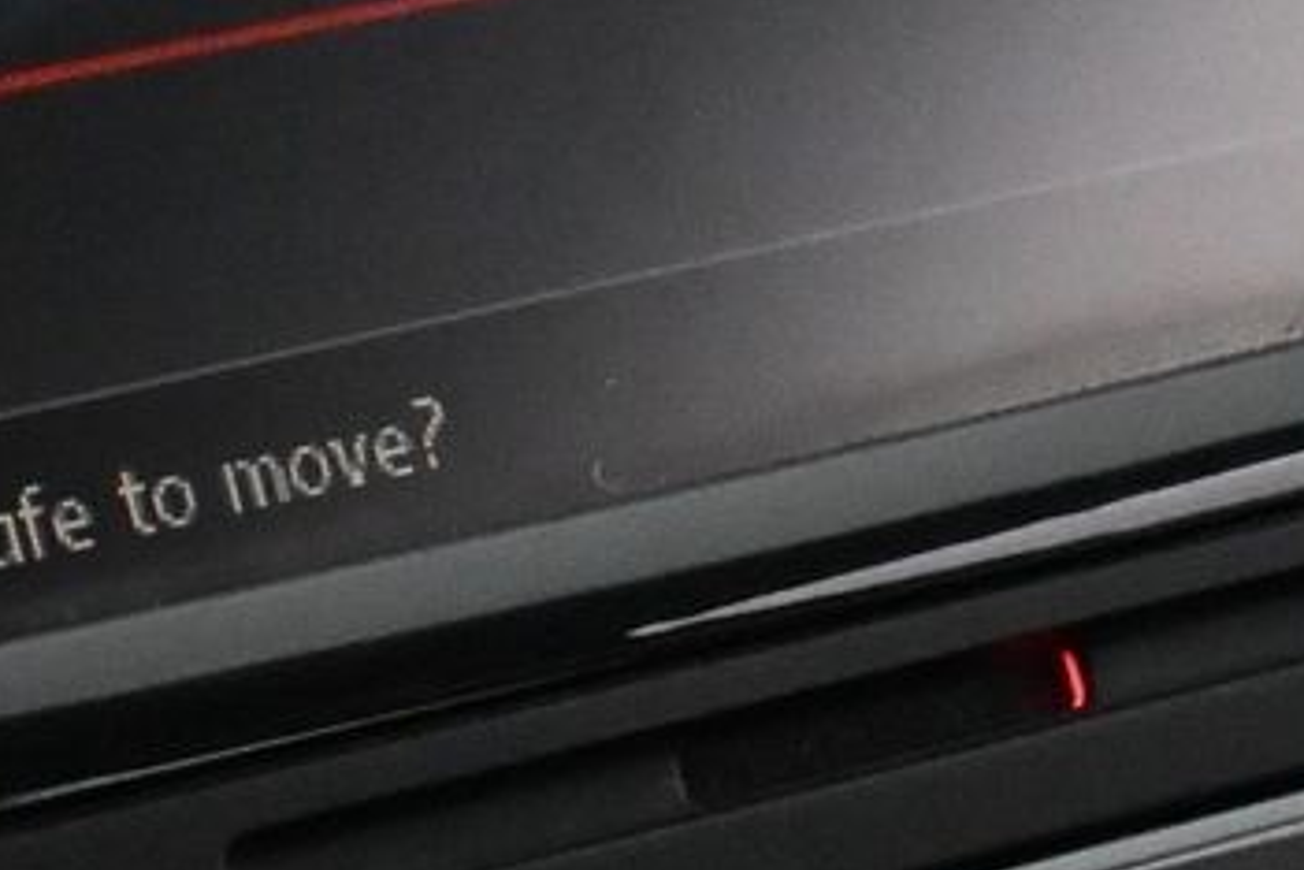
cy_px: -376
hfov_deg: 6.9
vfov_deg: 4.6
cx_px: 256
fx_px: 10768
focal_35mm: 297
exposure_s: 1/60
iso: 7200
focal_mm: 43
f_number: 6
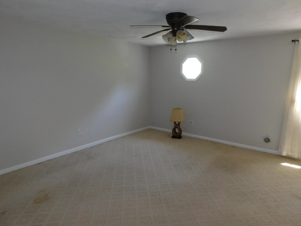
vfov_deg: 58.9
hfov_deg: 73.9
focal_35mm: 23
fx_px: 200
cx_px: 150
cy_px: 113
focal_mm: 4
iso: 200
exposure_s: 1/30
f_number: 3
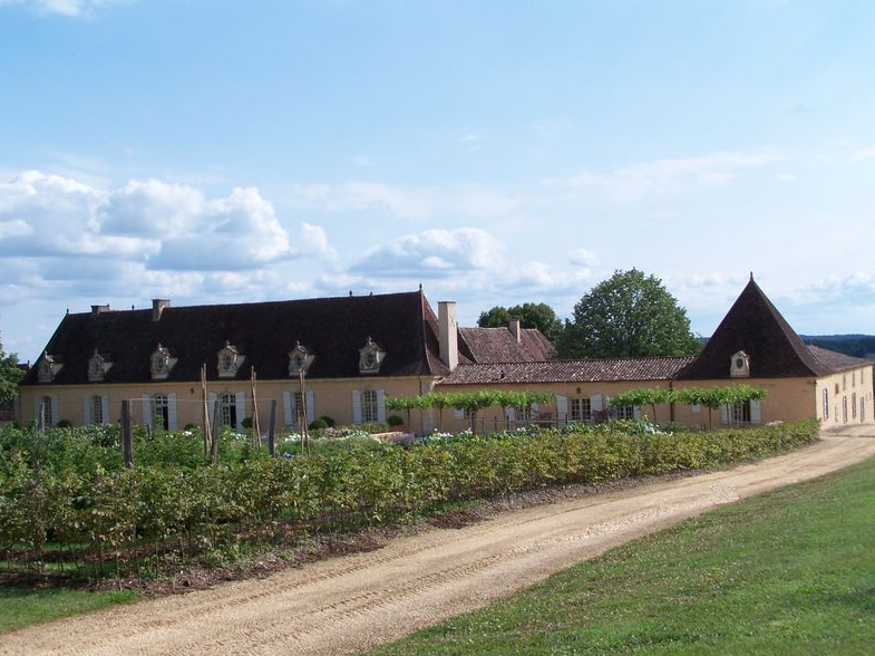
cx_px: 443
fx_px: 1314
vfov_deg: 28.0
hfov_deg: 36.8
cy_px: 334
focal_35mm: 52
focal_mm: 8.5
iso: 80
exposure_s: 1/800
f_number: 4
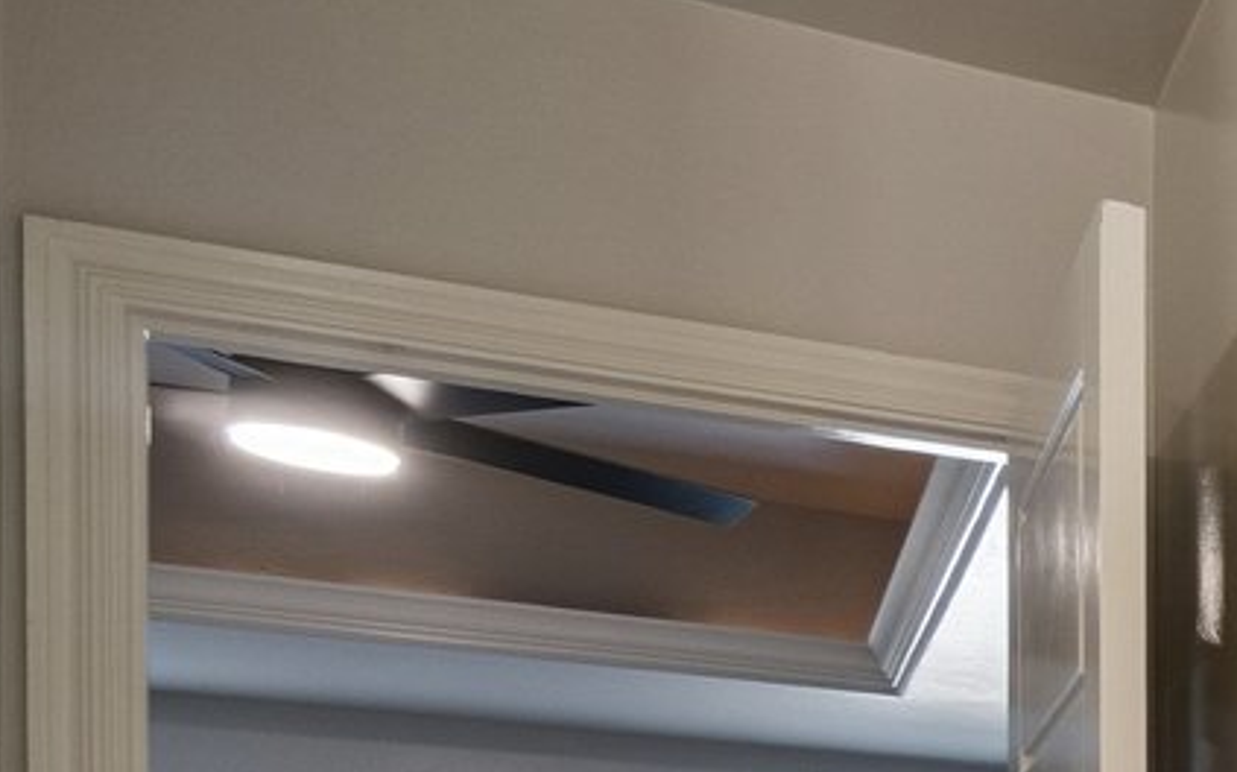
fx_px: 2494
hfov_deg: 18.7
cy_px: 1282
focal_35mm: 74
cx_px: 2436
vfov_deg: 15.6
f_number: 6.3
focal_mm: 10
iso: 200
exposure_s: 1/40
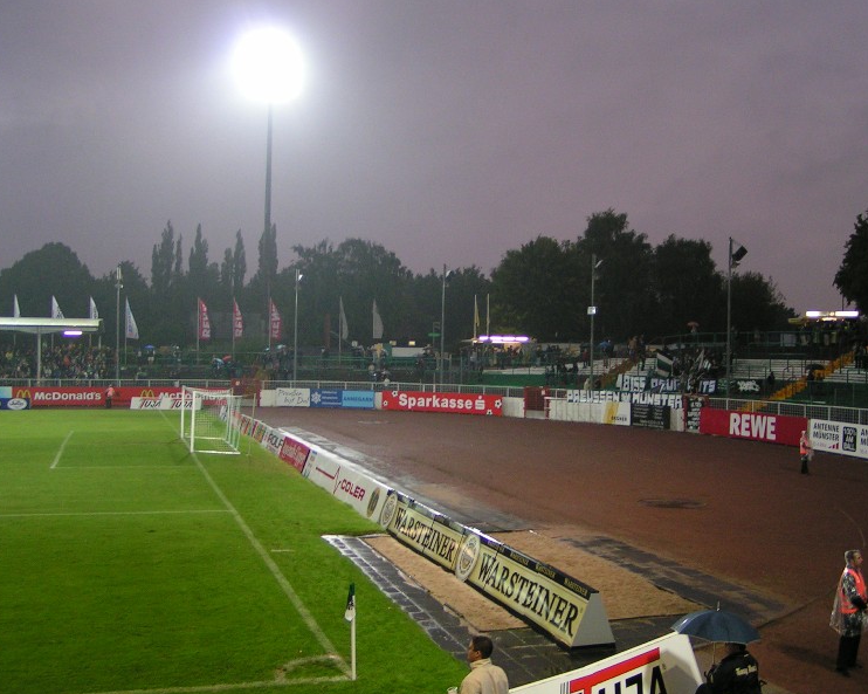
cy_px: 346
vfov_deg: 37.3
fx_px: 1027
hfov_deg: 45.8
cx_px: 452
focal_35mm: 40
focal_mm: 5.8
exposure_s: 1/40
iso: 125
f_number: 2.8
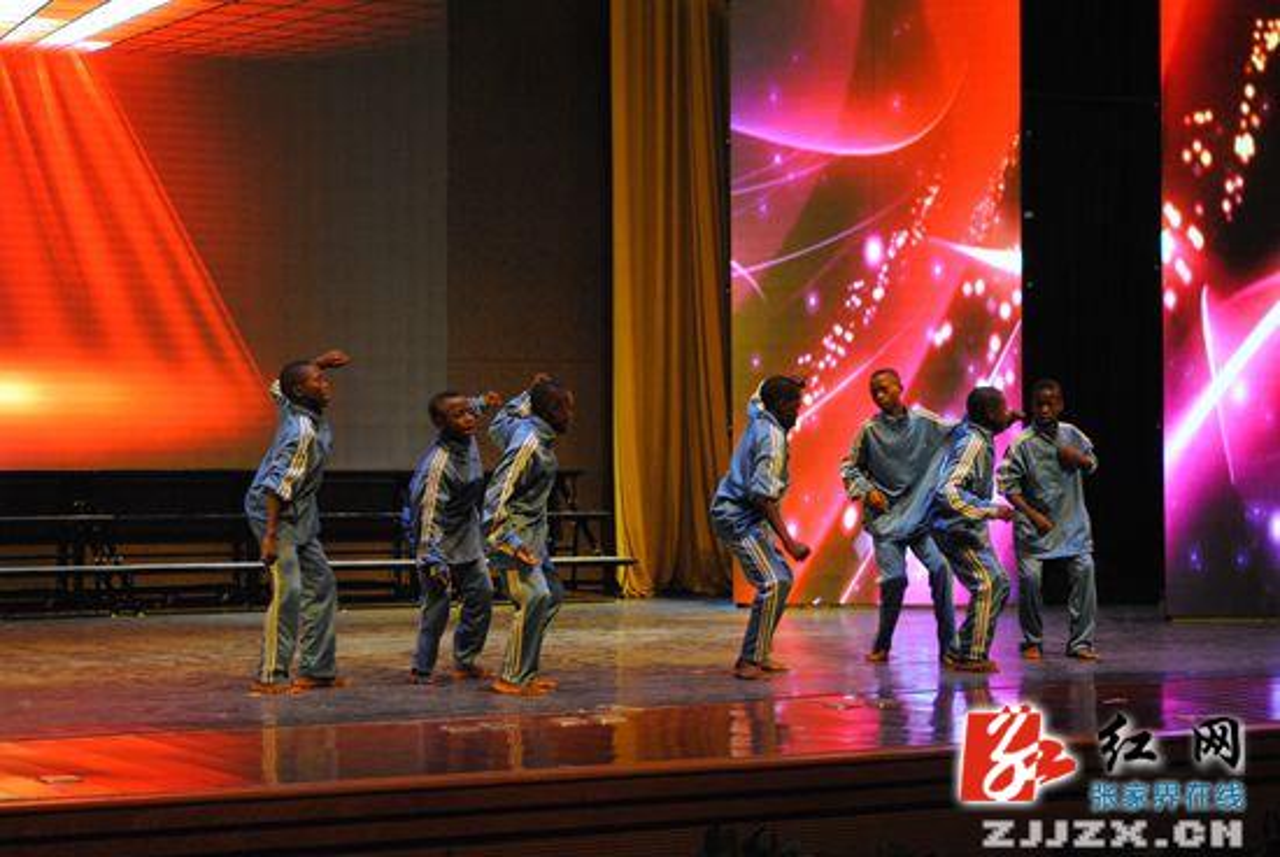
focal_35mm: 82
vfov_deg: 16.6
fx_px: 2936
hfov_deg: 24.6
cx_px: 640
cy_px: 428
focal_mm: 55
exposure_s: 1/30
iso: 900
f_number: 5.6
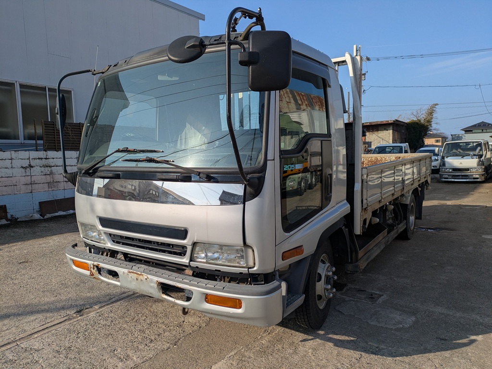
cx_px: 246
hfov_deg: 69.4
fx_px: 355
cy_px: 184
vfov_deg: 54.9
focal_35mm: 25
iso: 40
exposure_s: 1/3559
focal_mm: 5.43
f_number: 1.89
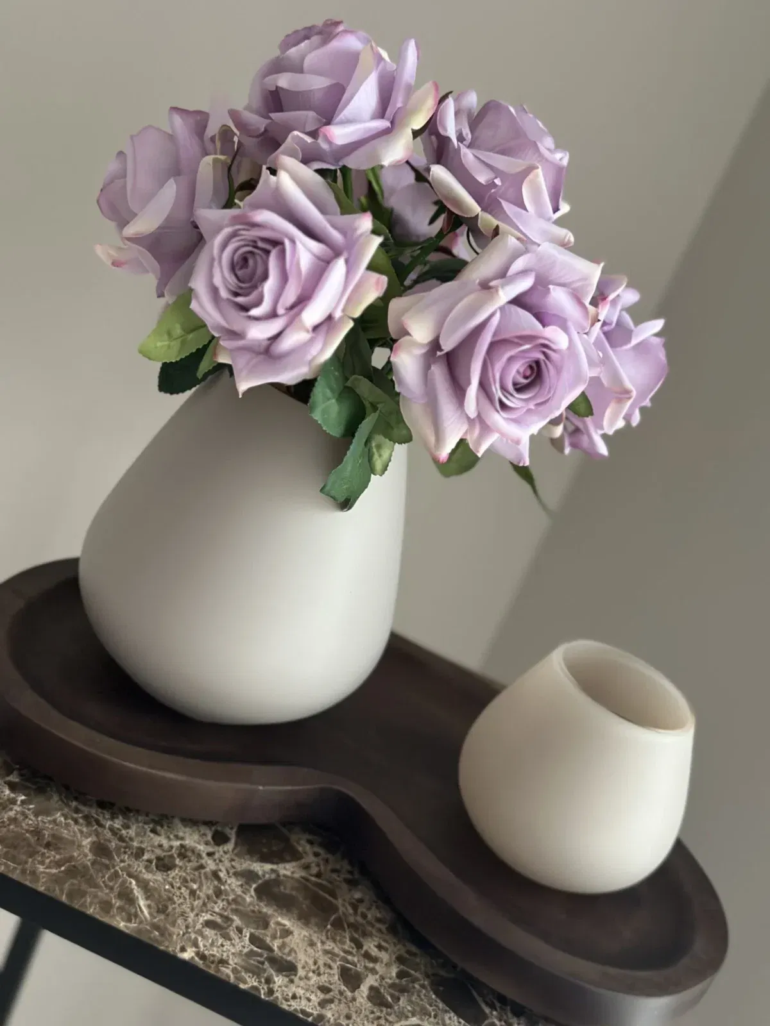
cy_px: 513
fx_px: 1424
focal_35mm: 48
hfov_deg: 30.3
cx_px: 385
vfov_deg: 39.7
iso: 400
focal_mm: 6.86
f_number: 1.78
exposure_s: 1/51
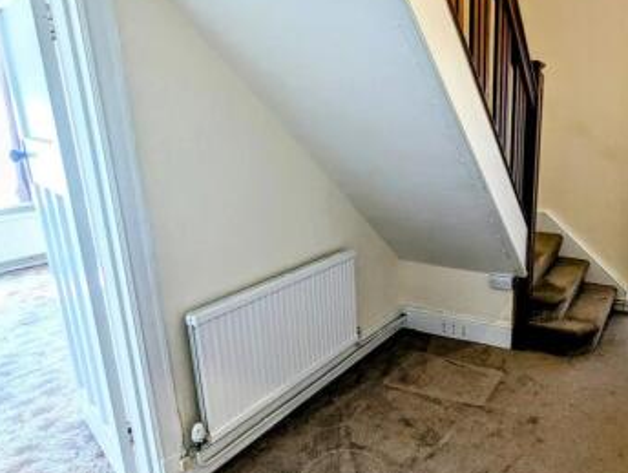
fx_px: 491
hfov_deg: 63.2
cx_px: 431
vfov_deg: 51.4
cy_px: 257
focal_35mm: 27
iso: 156
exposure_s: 1/85.5
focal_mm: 2.35
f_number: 2.2
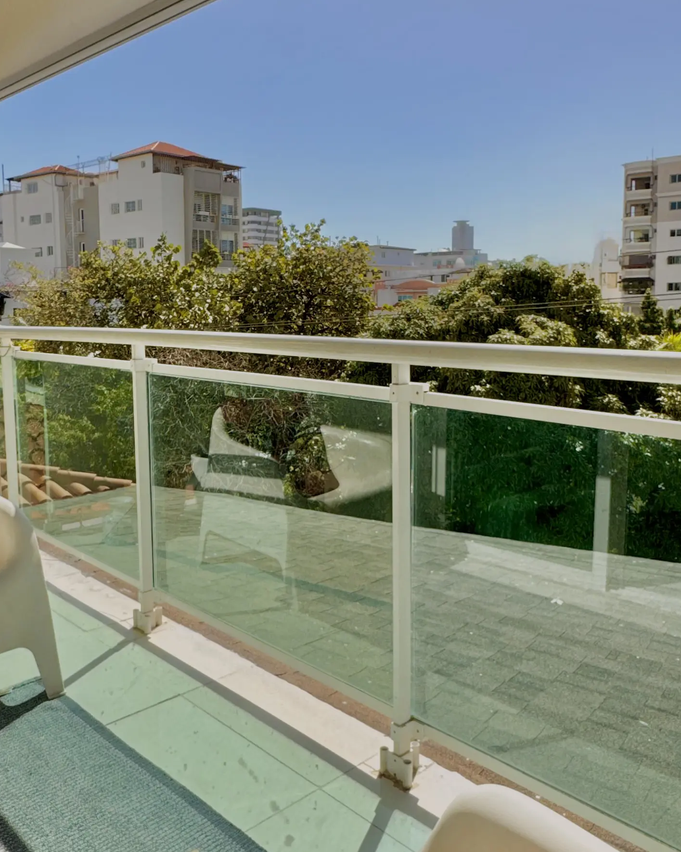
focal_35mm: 29
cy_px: 608
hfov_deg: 49.8
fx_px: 731
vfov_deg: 58.2
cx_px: 296
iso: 50
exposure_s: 1/2584
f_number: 2.2
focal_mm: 2.22
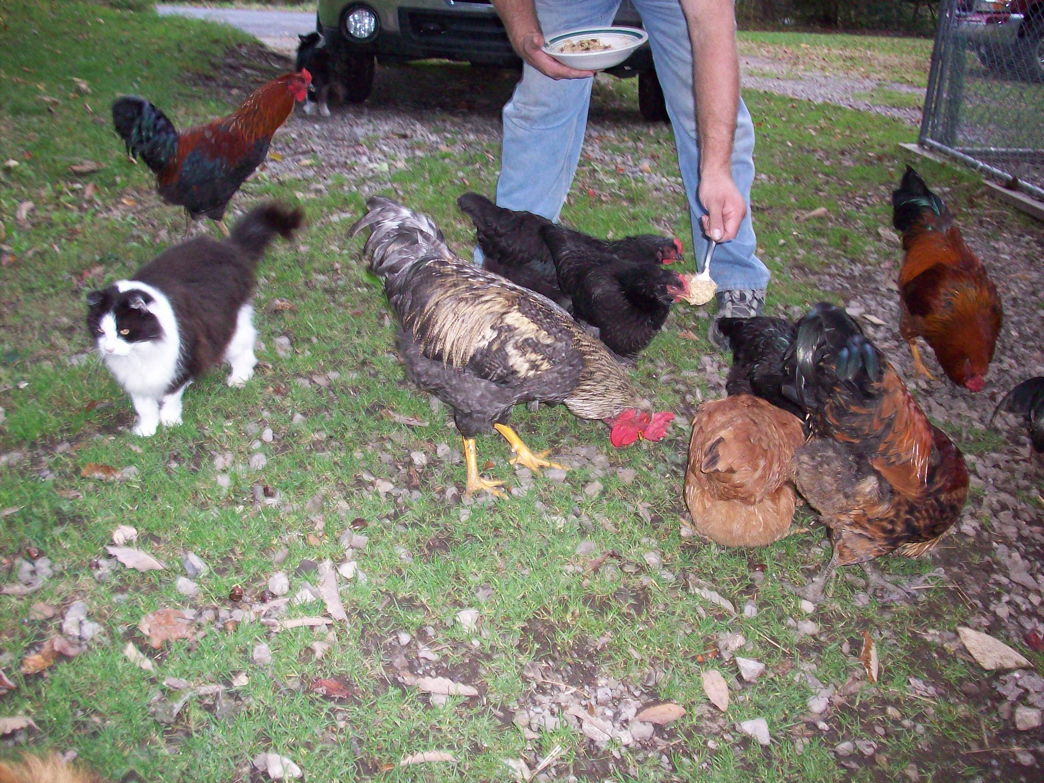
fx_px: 1116
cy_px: 392
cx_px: 522
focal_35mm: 37
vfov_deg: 38.7
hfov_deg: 50.1
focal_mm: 6.2
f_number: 2.8
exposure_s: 1/64
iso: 200
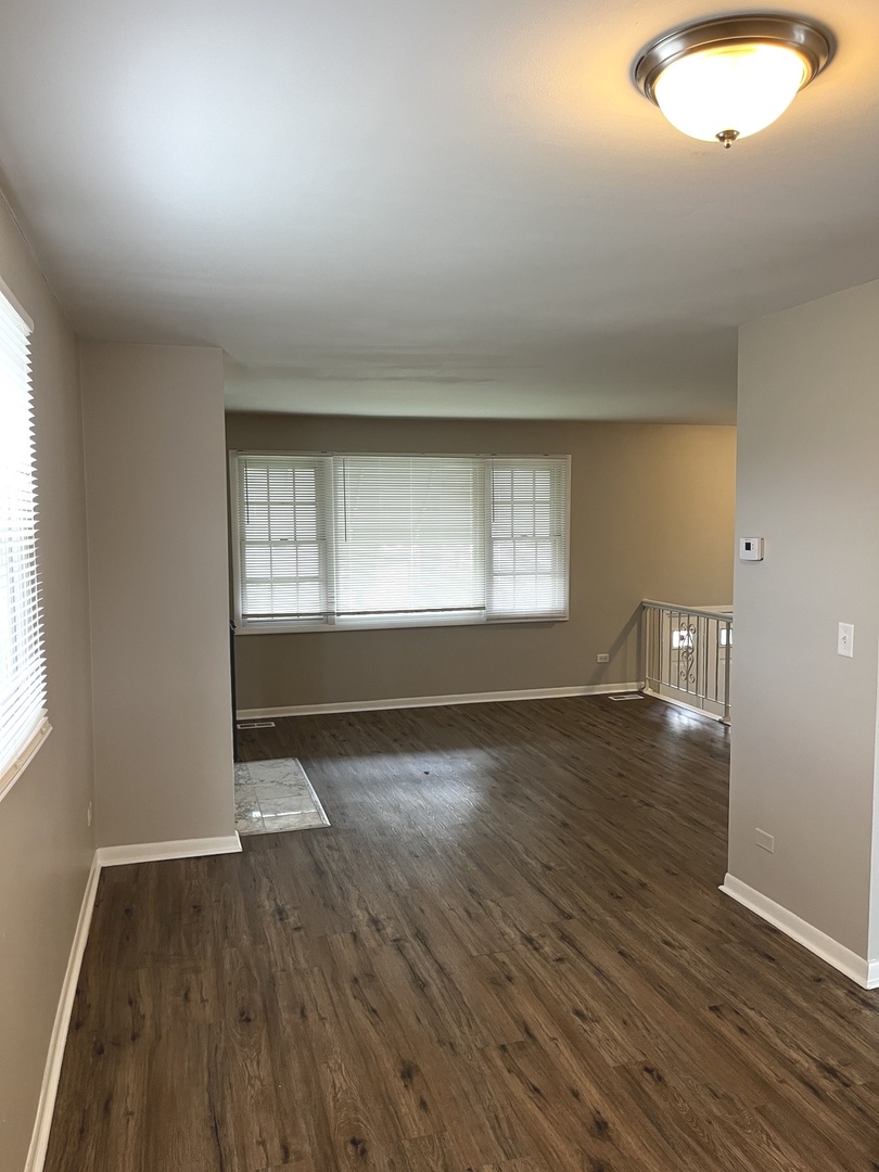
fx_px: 880
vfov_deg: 67.3
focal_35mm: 26
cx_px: 440
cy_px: 586
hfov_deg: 53.1
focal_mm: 5.1
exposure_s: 1/60
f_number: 1.6
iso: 125
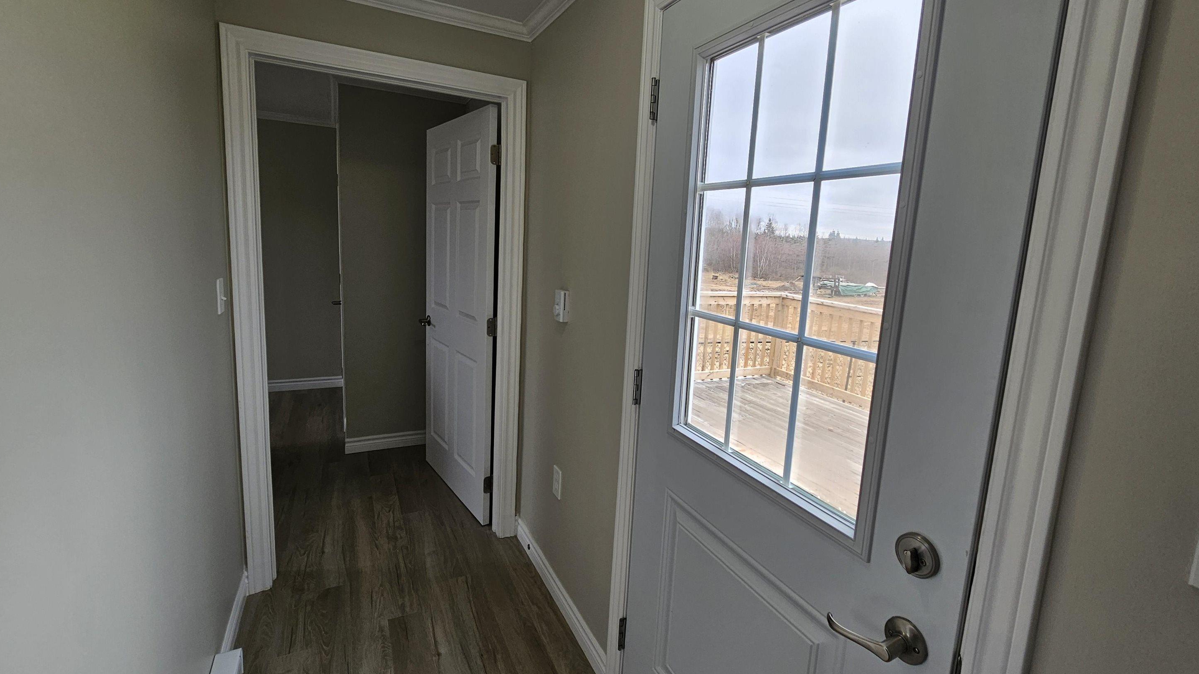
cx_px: 616
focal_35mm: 15
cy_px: 323
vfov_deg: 70.5
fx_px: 477
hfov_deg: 103.0
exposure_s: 1/155
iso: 50
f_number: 2.2
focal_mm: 2.2
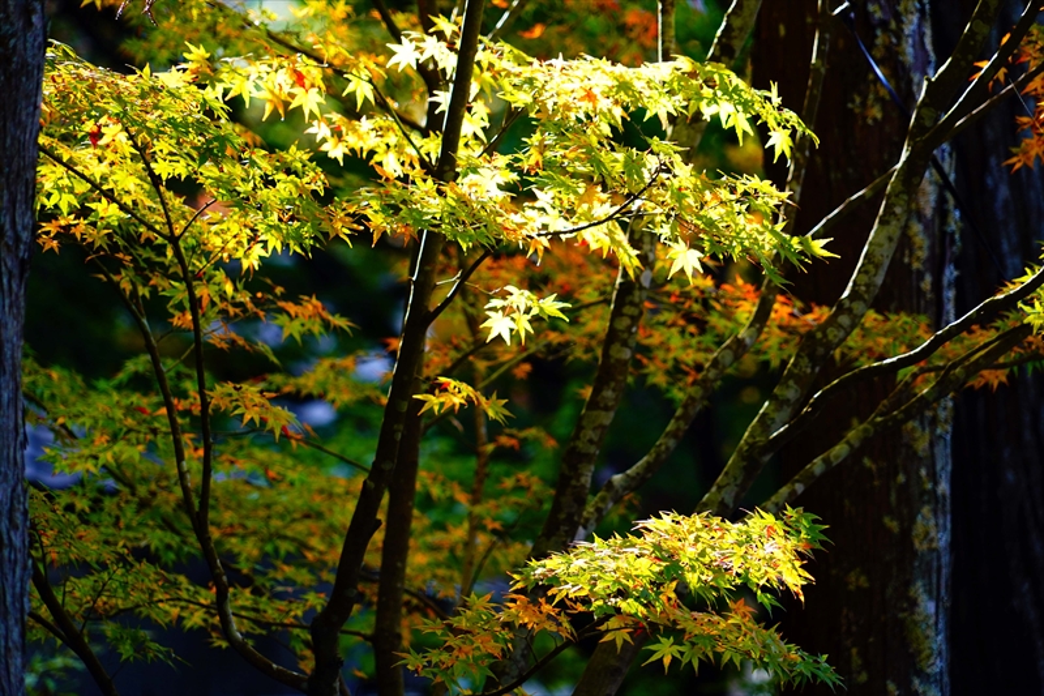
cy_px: 348
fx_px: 6958
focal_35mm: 240
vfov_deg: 5.7
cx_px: 522
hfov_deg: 8.6
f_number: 6.3
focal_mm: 240
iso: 800
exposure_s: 1/250
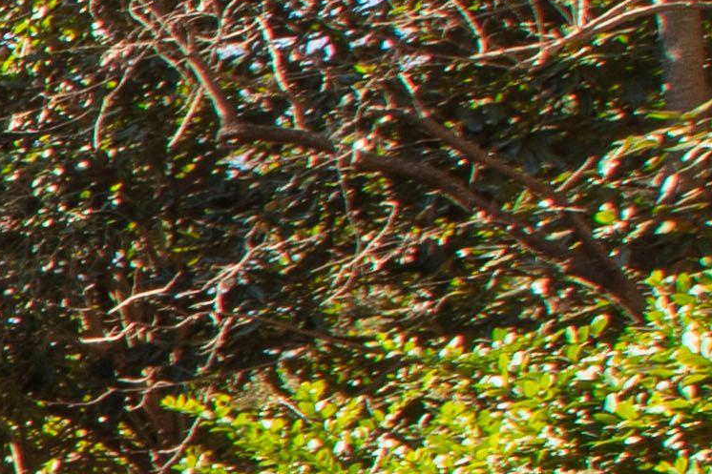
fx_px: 2214
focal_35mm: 112
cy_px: 871
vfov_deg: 11.3
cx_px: -1853
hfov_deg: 9.3
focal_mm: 10
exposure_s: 1/80
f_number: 8
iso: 200
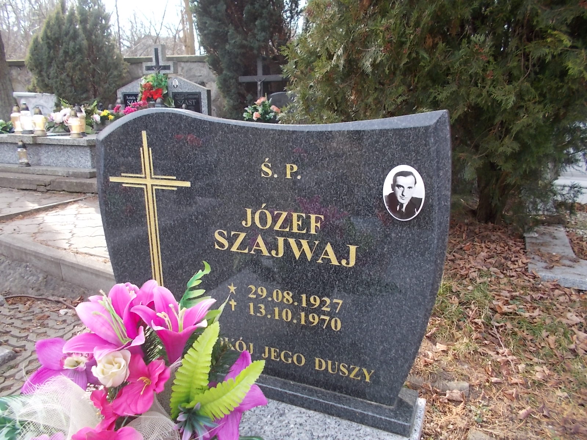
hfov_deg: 67.3
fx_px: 441
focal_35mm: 26
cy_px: 220
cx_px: 294
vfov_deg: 53.1
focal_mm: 4.6
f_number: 3.2
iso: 80
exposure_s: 1/125
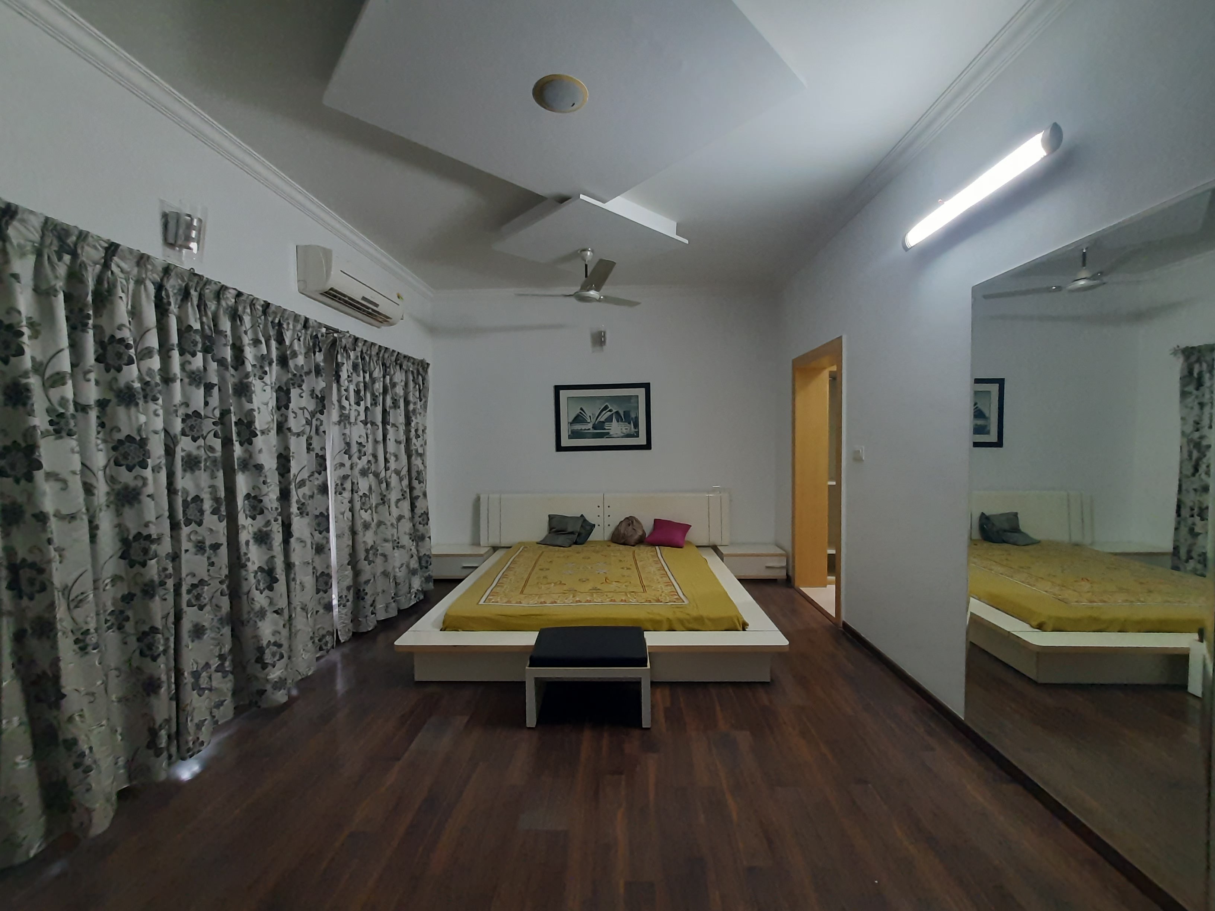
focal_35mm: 13
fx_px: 456
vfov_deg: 89.9
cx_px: 608
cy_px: 456
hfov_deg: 106.2
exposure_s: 1/33
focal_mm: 1.42
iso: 200
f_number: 2.2
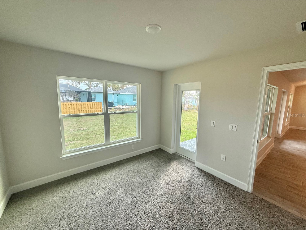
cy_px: 115
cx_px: 153
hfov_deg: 102.1
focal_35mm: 14
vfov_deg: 85.7
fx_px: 124
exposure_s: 1/120
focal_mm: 2.22
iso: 64
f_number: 2.2
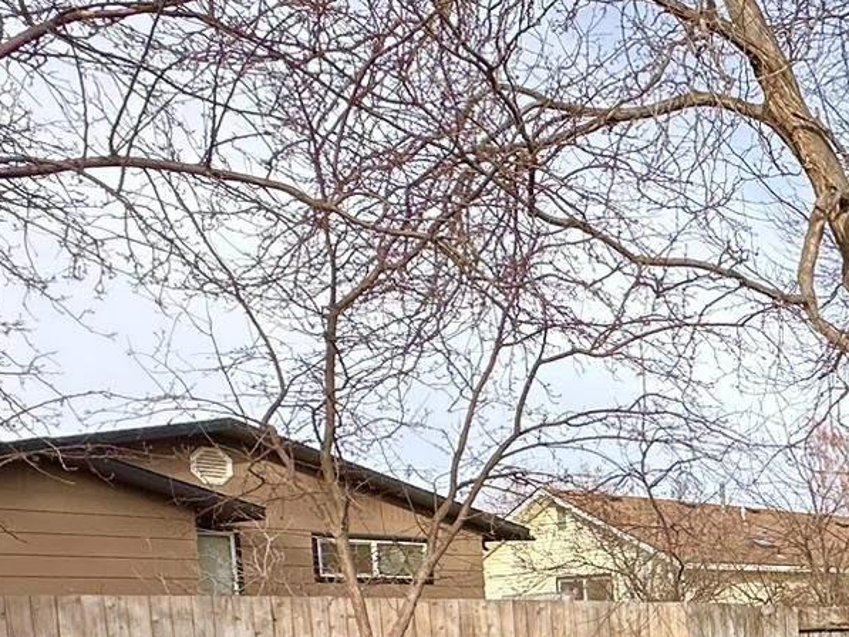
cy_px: 721
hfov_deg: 30.9
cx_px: 1108
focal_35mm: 48
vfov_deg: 27.4
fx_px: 1177
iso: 40
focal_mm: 2.22
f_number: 2.2
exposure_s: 1/690
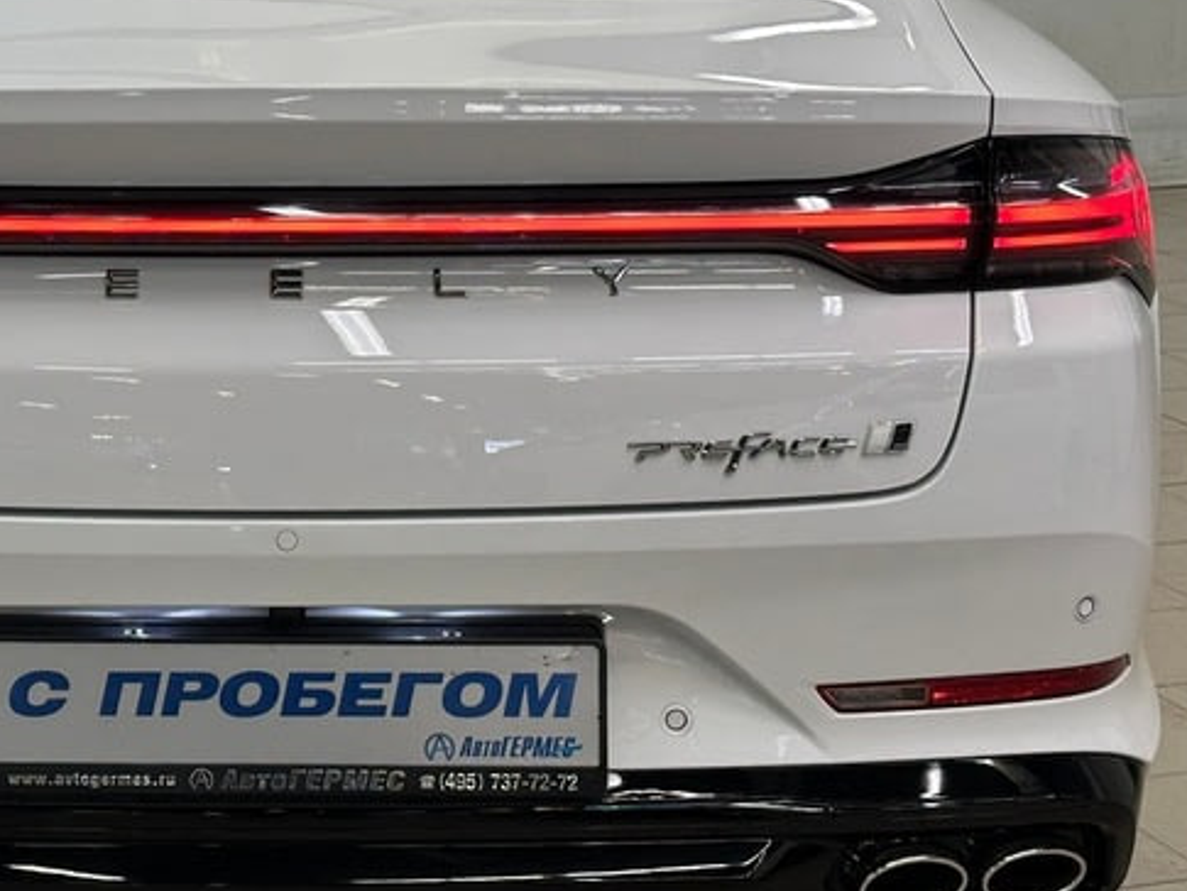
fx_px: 3053
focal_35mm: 89
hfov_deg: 21.8
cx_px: 255
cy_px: 280
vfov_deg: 16.6
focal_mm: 6.86
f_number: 1.78
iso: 64
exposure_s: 1/100
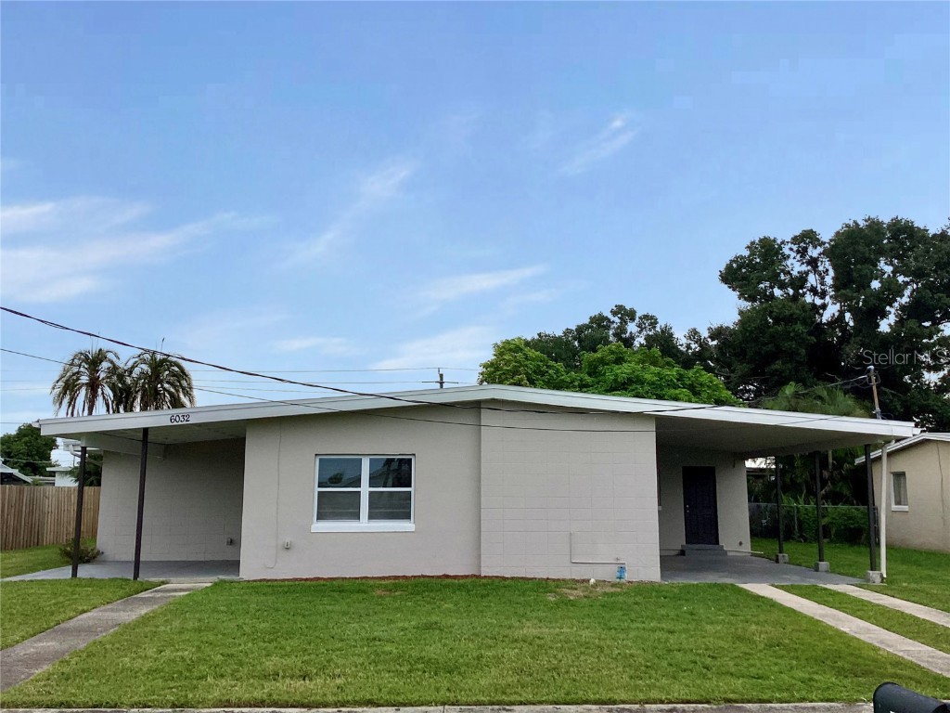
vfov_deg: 45.4
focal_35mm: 31
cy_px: 356
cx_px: 475
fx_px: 851
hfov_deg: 58.4
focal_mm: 3.3
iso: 25
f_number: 2.4
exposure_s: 1/1087
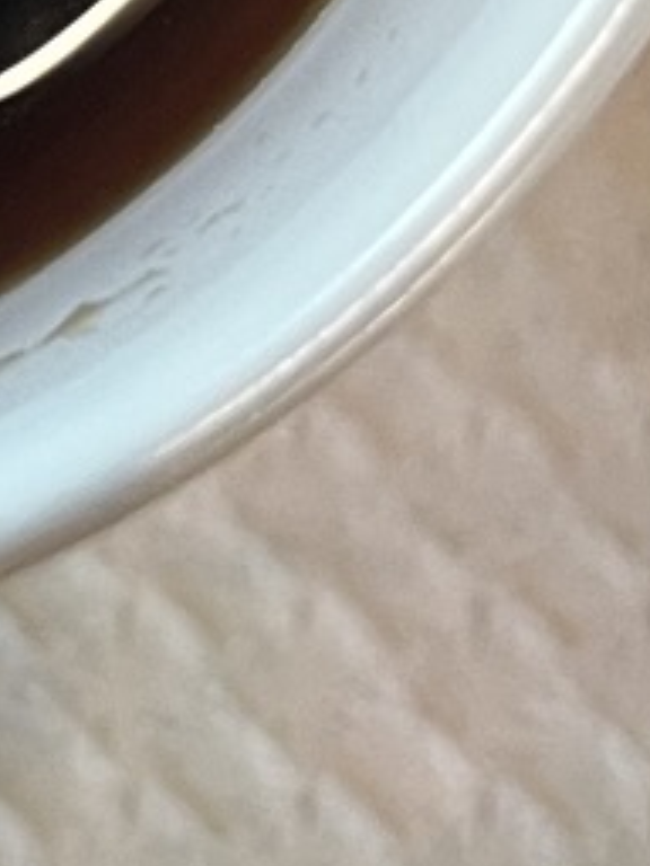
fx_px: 5082
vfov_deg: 9.3
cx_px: -443
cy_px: -653
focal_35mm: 203
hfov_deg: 7.2
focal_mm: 5.1
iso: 160
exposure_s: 1/60
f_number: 1.6
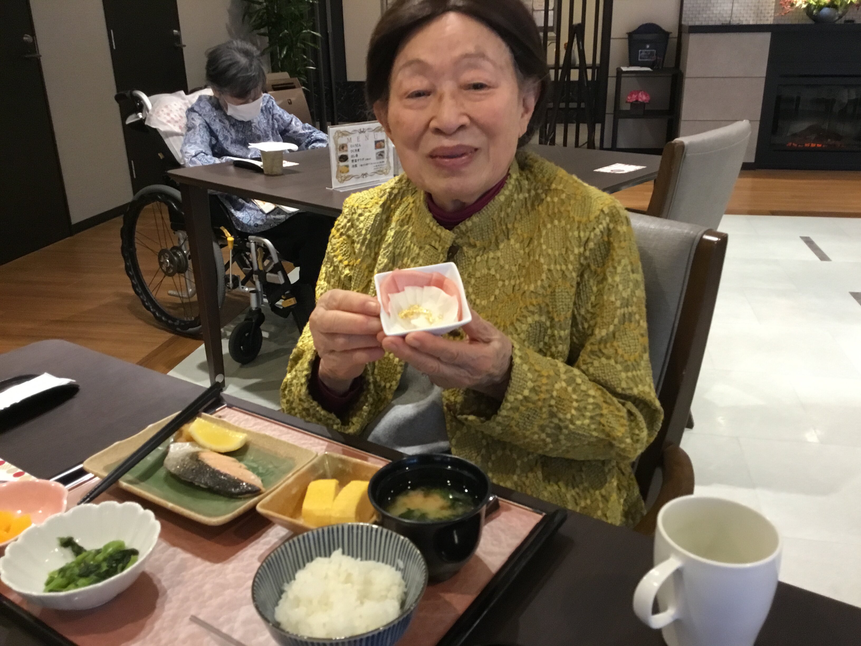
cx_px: 430
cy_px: 323
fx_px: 771
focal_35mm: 31
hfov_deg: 58.4
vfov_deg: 45.4
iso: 160
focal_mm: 3.3
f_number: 2.4
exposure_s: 1/30
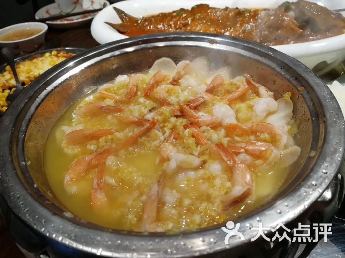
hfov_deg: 65.3
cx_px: 172
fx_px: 269
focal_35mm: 27
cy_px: 129
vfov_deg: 51.4
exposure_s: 1/100
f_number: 1.8
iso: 80
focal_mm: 3.83
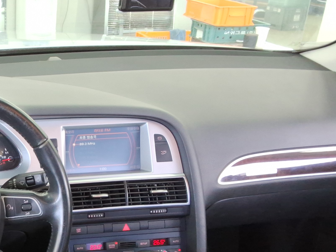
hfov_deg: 31.5
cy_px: 190
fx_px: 553
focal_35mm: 57
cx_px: 10
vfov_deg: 25.4
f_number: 1.9
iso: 66
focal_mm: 2.91
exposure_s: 1/40
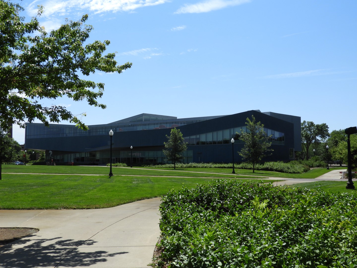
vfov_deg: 40.7
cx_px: 178
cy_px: 134
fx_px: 361
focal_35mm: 35
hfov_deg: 52.6
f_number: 3.8
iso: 100
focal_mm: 6.3
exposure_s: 1/1250
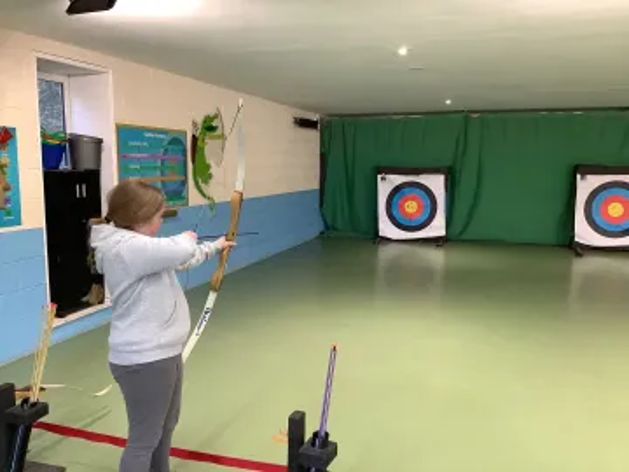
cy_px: 236
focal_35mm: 31
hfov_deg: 58.4
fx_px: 563
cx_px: 314
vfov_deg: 45.4
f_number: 2.4
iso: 200
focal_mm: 3.3
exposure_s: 1/50
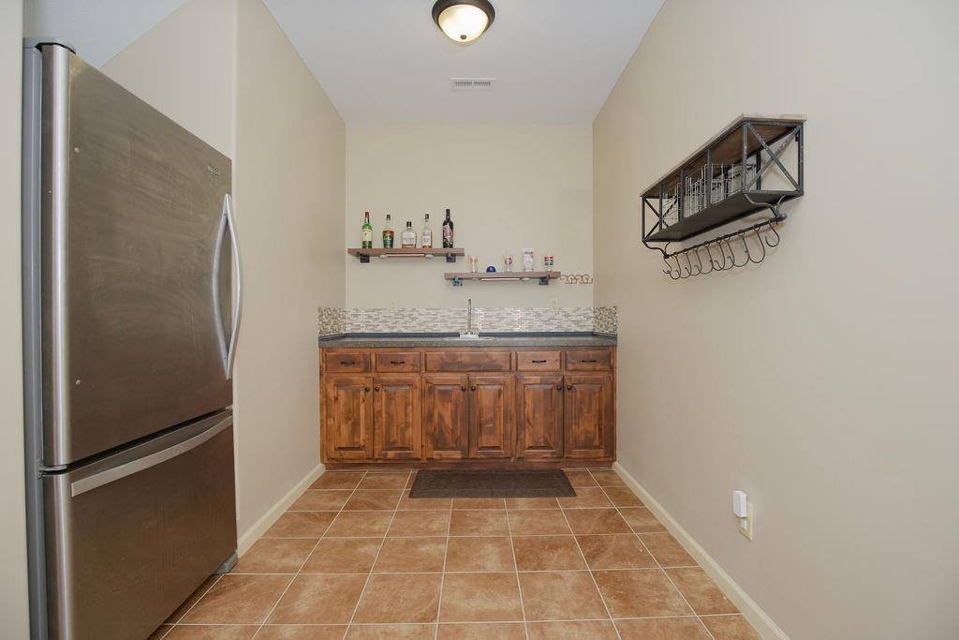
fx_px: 426
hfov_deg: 96.7
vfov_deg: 73.8
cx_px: 480
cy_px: 320
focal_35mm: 16
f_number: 5.6
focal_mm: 16
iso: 1000
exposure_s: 1/160
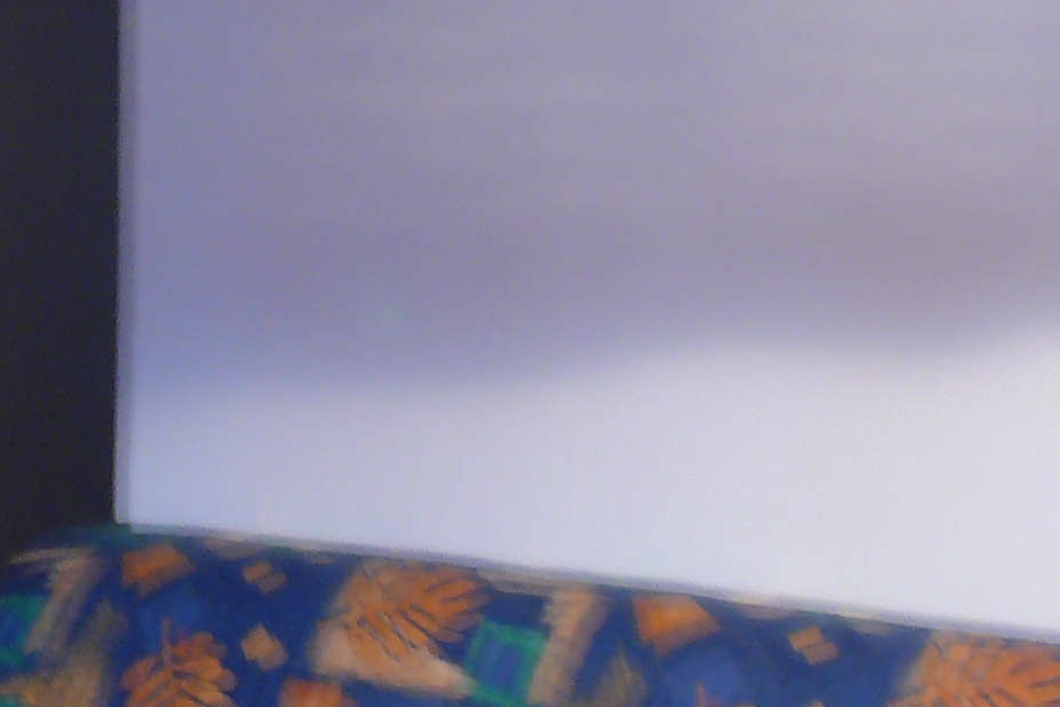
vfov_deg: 9.0
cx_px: -29
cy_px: 648
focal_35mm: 152
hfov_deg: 13.3
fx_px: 4475
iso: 100
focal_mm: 7.7
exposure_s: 1/1.3
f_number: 2.8
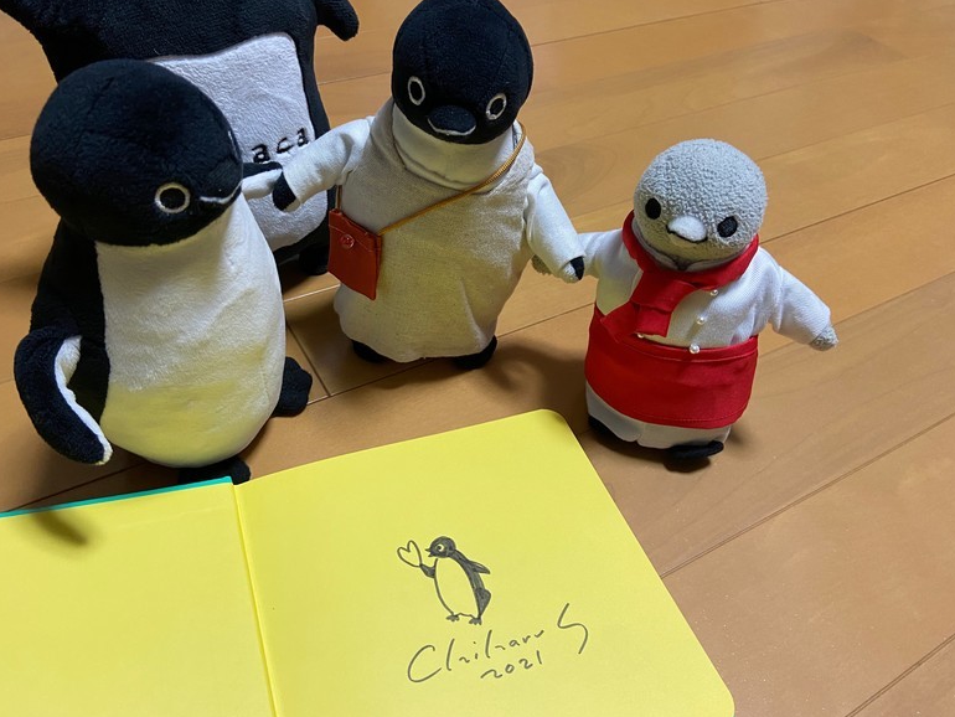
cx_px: 465
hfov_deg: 65.3
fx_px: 745
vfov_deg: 51.4
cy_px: 349
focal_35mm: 27
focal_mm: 4.25
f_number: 1.8
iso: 160
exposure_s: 1/60
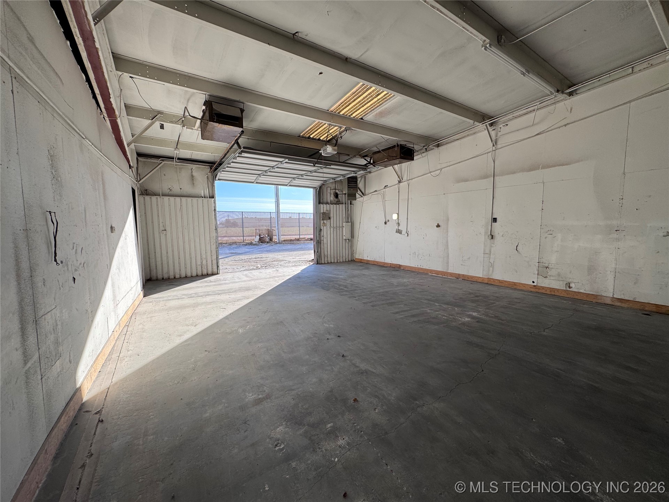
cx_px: 334
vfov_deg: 85.7
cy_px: 251
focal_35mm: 14
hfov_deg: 102.1
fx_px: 271
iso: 40
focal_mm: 2.22
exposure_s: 1/541
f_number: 2.2
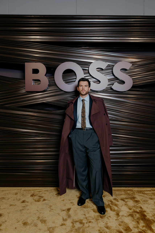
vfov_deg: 67.4
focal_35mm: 27
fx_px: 174
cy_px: 116
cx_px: 78
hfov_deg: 48.0
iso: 800
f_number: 4.5
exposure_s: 1/125
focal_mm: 27
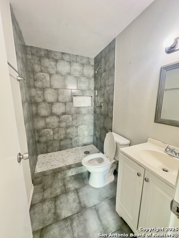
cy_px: 119
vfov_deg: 102.1
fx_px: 97
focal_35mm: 14
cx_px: 90
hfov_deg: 85.7
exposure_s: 1/60
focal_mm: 2.22
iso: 320
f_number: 2.2
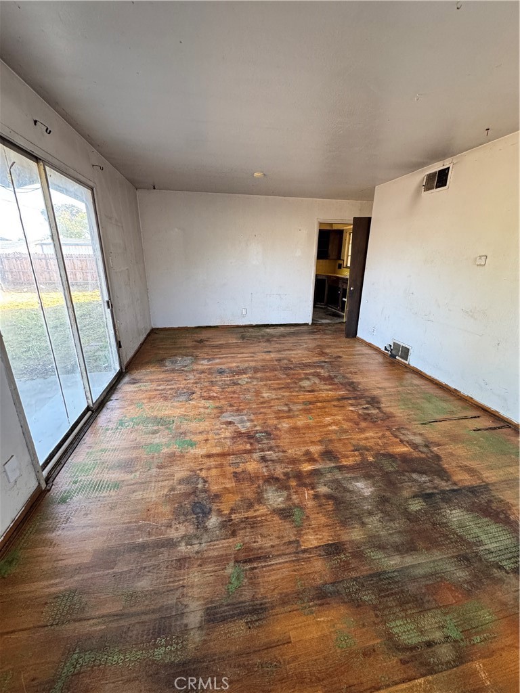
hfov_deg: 85.7
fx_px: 280
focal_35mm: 14
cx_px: 260
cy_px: 346
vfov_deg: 102.1
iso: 250
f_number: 2.2
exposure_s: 1/99
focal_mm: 2.22
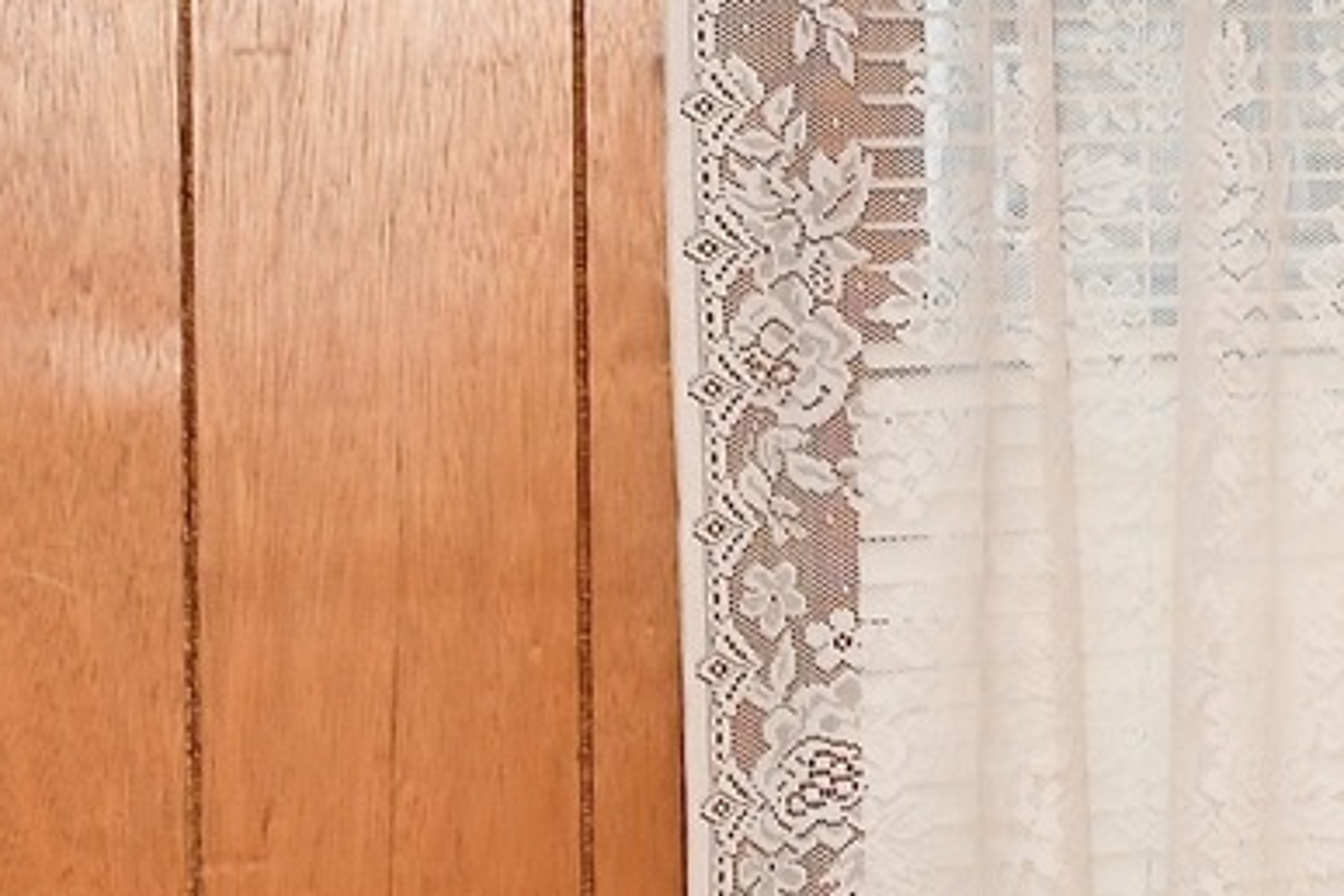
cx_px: 3629
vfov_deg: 12.3
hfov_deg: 12.3
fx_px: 4144
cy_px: 250
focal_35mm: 111
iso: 640
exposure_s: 1/60
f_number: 6.3
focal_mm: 14
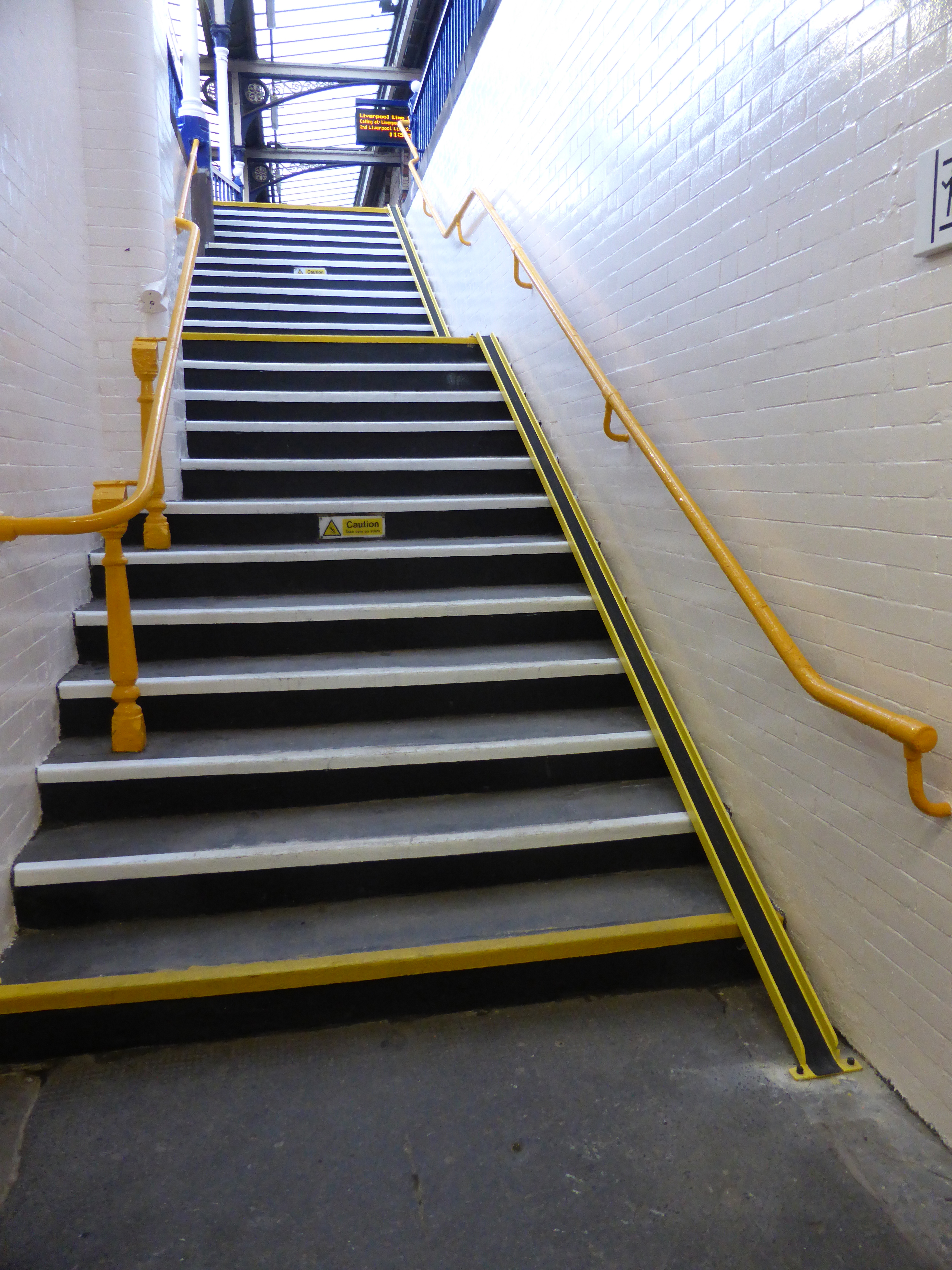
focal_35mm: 24
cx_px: 476
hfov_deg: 56.8
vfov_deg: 71.6
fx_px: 880
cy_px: 635
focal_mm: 4.3
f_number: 3.3
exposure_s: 1/60
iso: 400
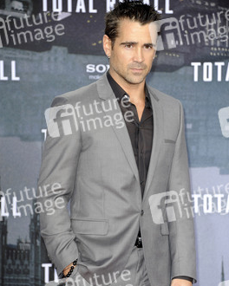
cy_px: 160
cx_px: 115
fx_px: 2025
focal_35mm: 239
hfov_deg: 6.5
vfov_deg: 8.1
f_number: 6.3
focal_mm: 210
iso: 800
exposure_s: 1/160
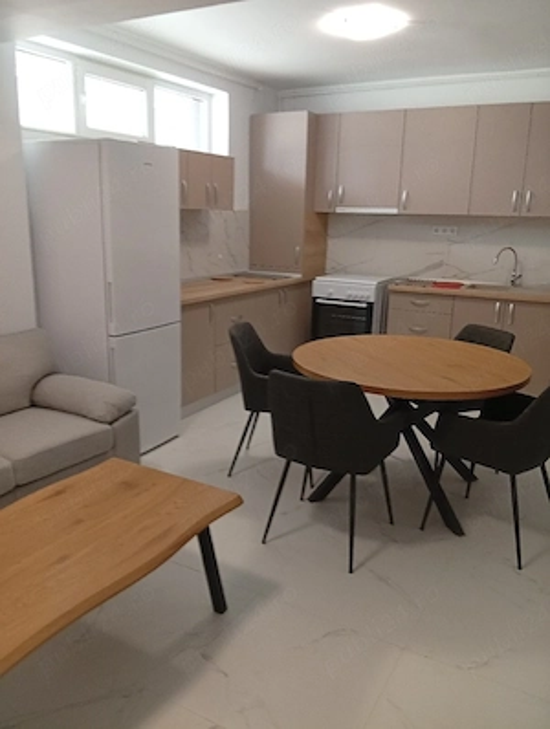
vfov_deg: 65.2
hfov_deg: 51.5
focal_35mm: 27
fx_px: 570
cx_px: 275
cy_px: 364
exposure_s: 1/33.4
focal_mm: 3.84
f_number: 1.8
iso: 214
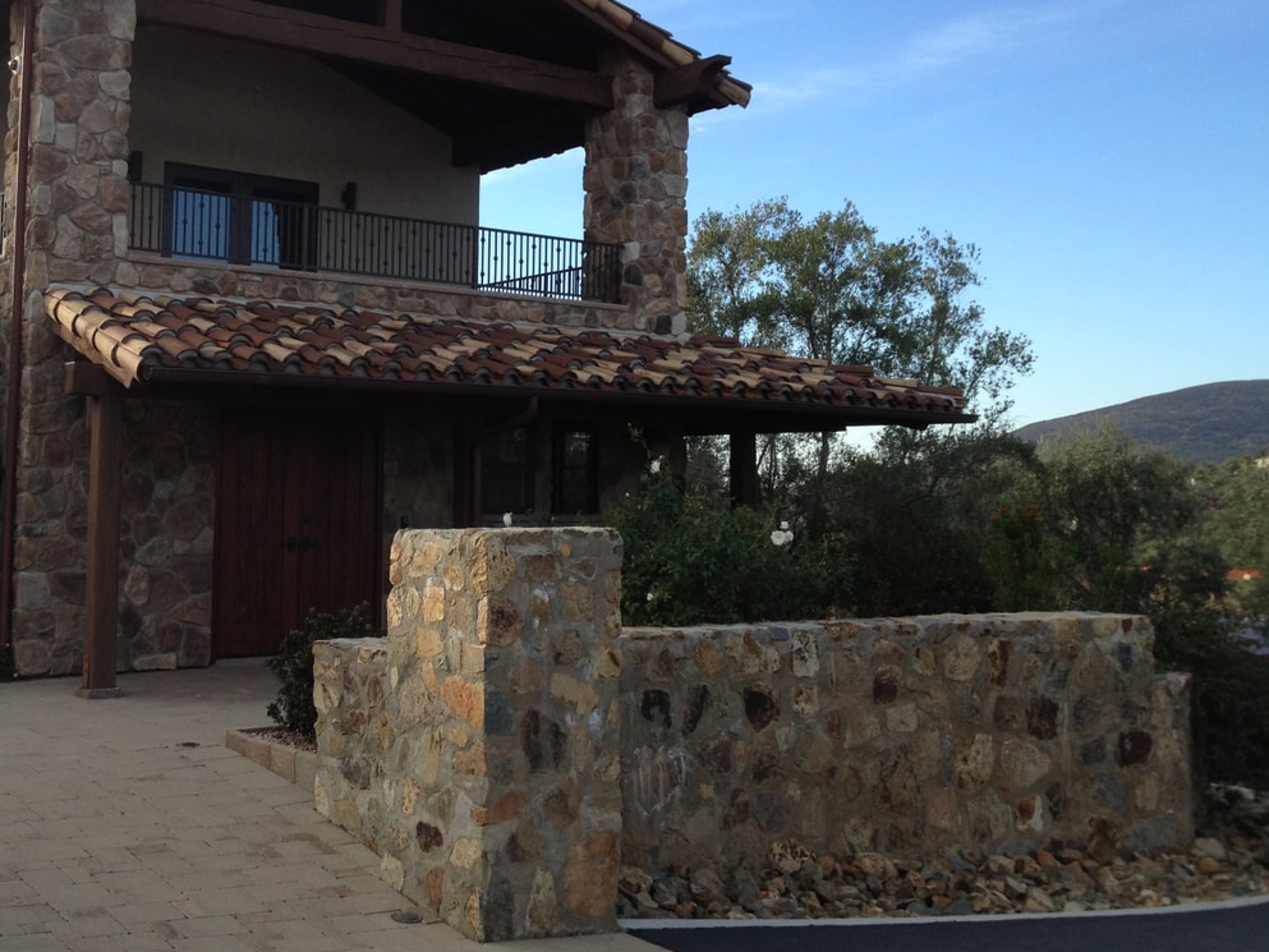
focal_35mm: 47
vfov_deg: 30.8
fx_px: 1723
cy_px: 373
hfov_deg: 40.0
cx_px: 442
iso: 50
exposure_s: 1/593
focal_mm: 4.28
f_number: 2.4
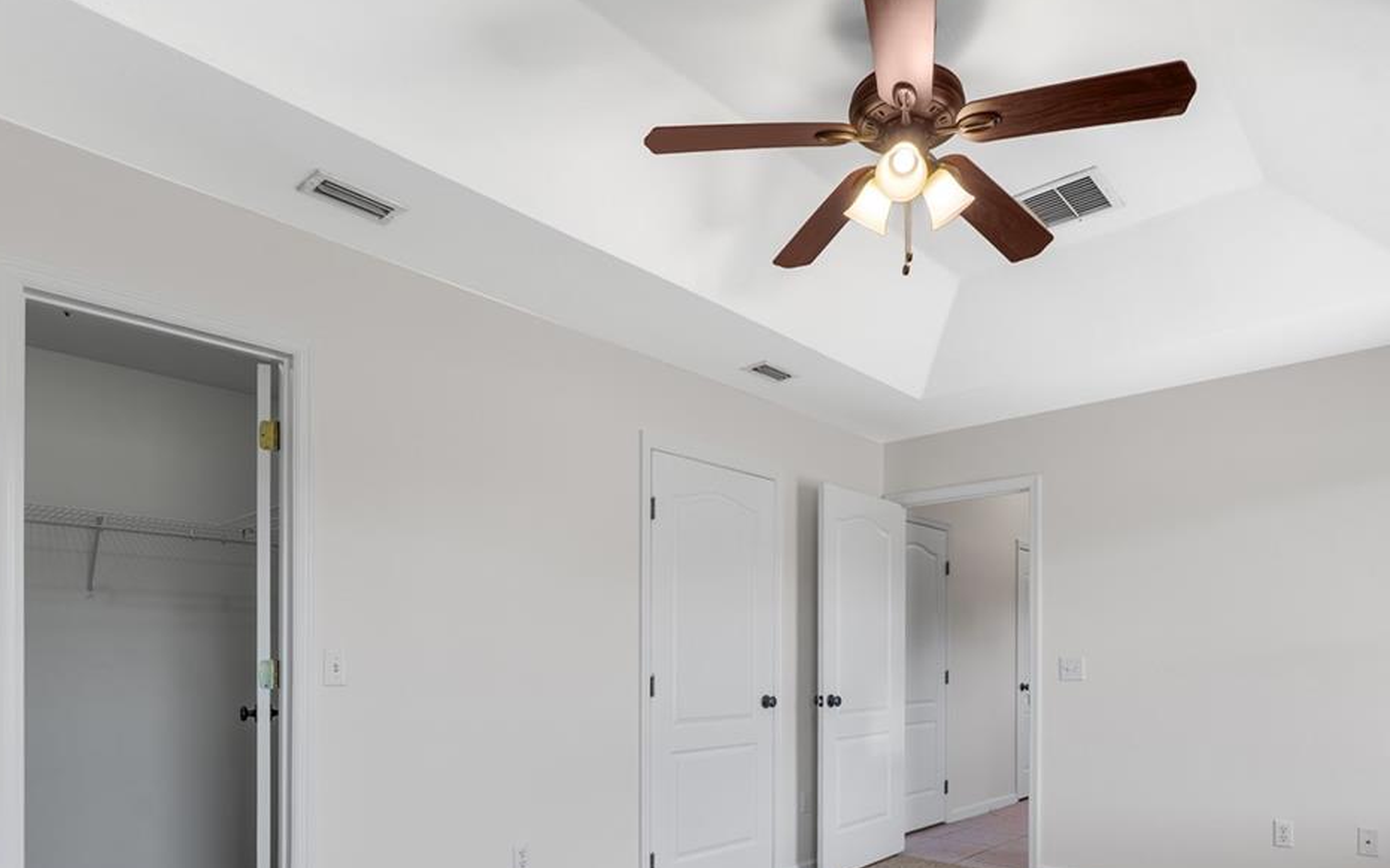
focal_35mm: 21
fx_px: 795
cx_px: 770
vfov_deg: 53.8
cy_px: 680
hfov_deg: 82.0
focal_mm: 12
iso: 100
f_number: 8
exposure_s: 1
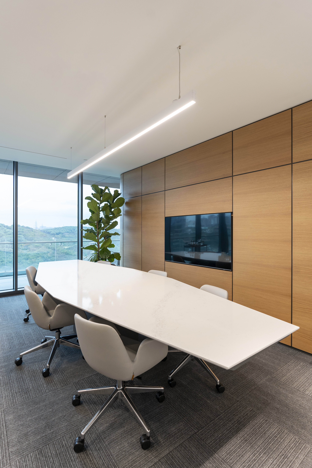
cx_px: 156
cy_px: 234
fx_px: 221
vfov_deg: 93.3
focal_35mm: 17
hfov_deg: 70.4
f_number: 4
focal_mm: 17
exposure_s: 1/30
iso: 640
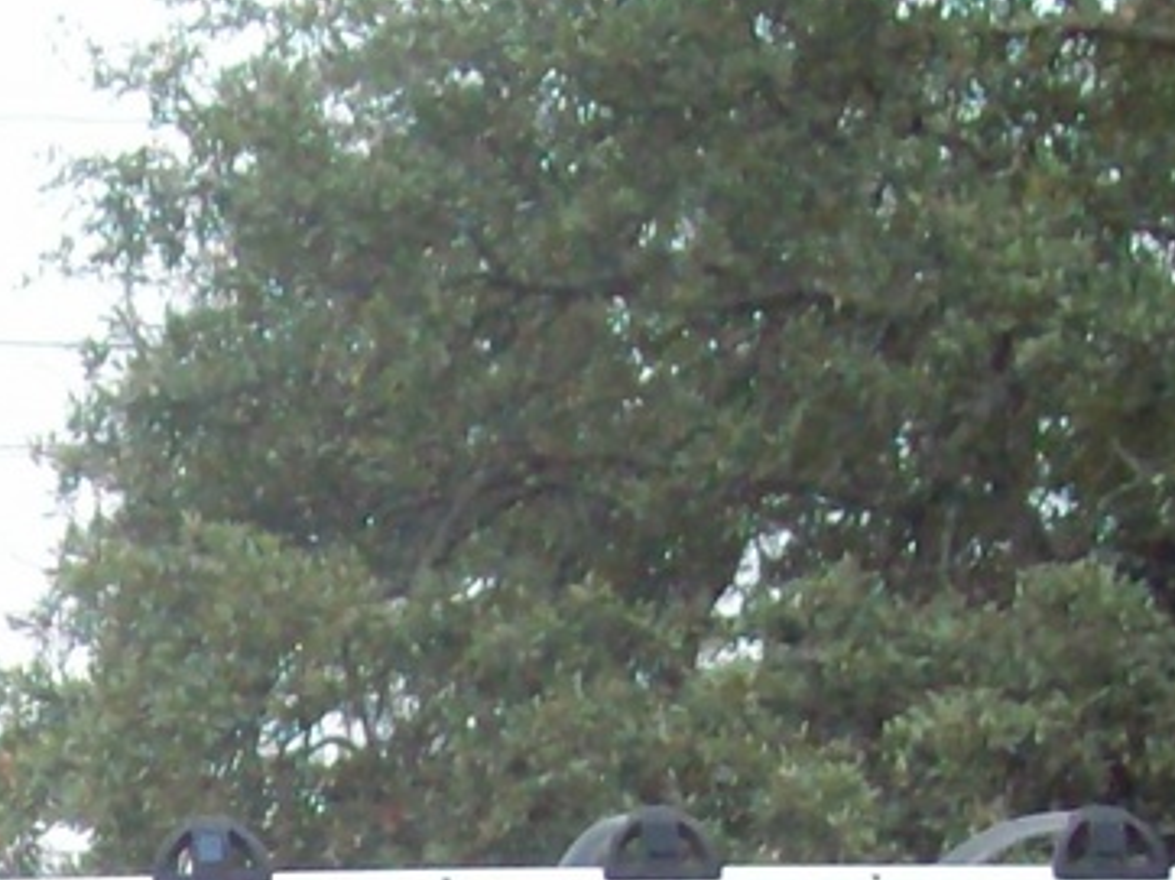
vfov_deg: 8.8
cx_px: -123
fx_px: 5393
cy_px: 1797
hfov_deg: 12.2
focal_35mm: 159
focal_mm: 6
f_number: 2.7
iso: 261
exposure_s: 1/128
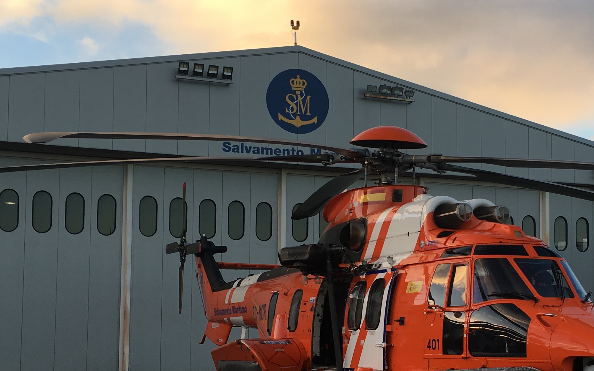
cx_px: 418
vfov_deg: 20.8
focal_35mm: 62
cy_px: 265
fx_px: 1004
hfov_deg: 32.6
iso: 25
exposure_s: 1/234
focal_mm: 4.15
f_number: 2.2
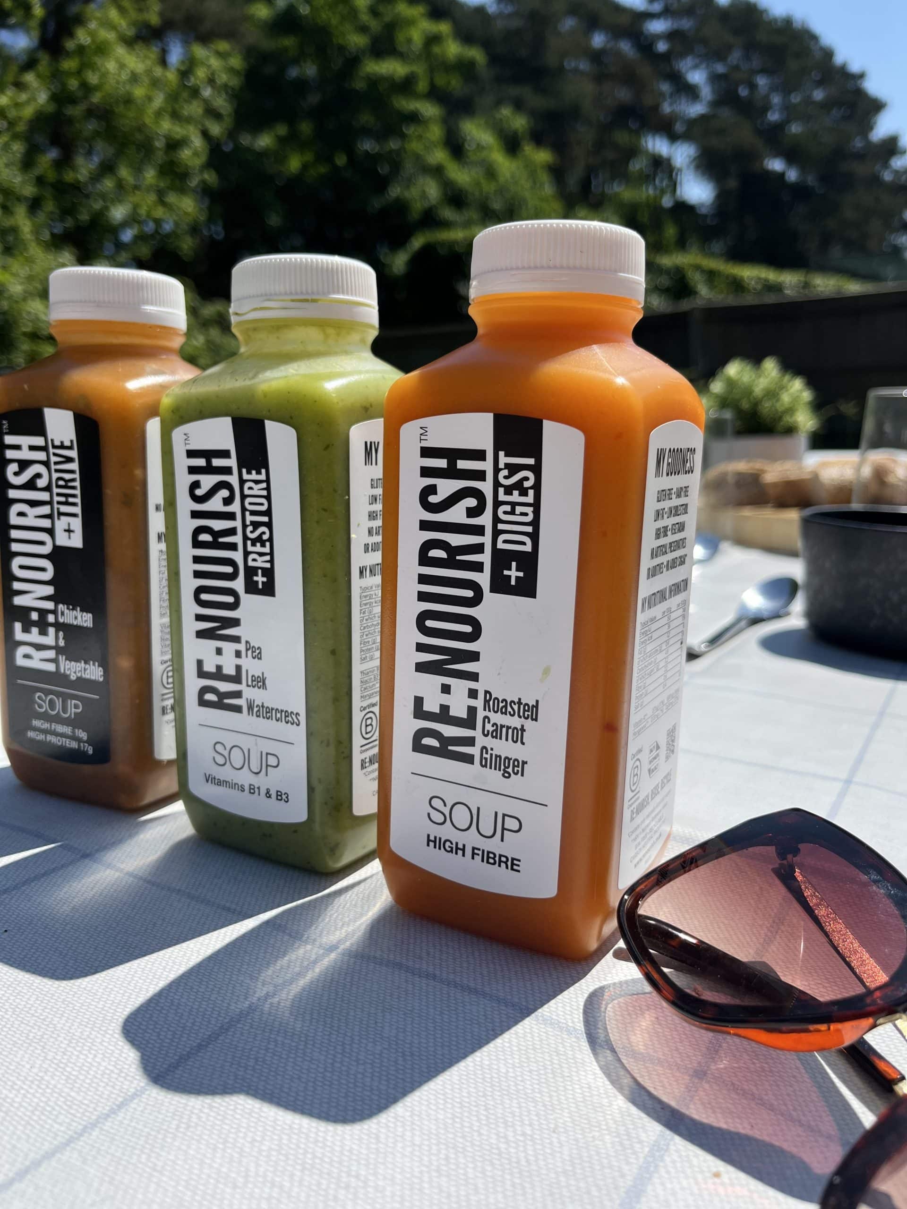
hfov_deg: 53.1
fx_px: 908
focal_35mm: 26
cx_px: 454
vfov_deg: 67.3
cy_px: 604
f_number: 1.6
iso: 50
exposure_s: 1/8403
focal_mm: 5.1
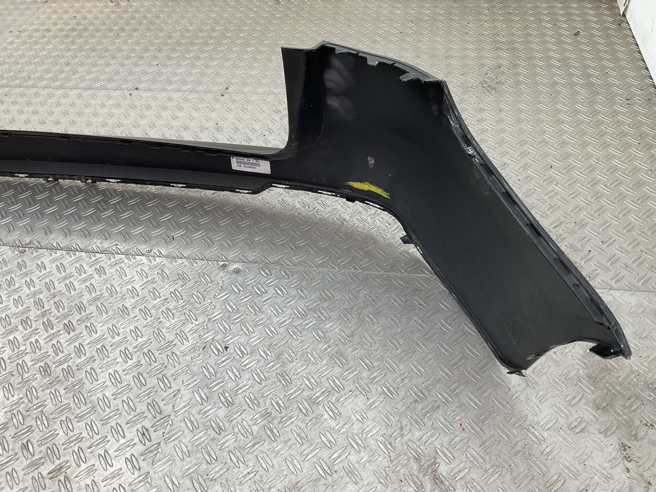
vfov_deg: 48.2
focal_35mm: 29
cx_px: 328
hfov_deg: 61.7
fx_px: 550
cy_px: 246
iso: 32
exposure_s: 1/120
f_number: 1.8
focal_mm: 3
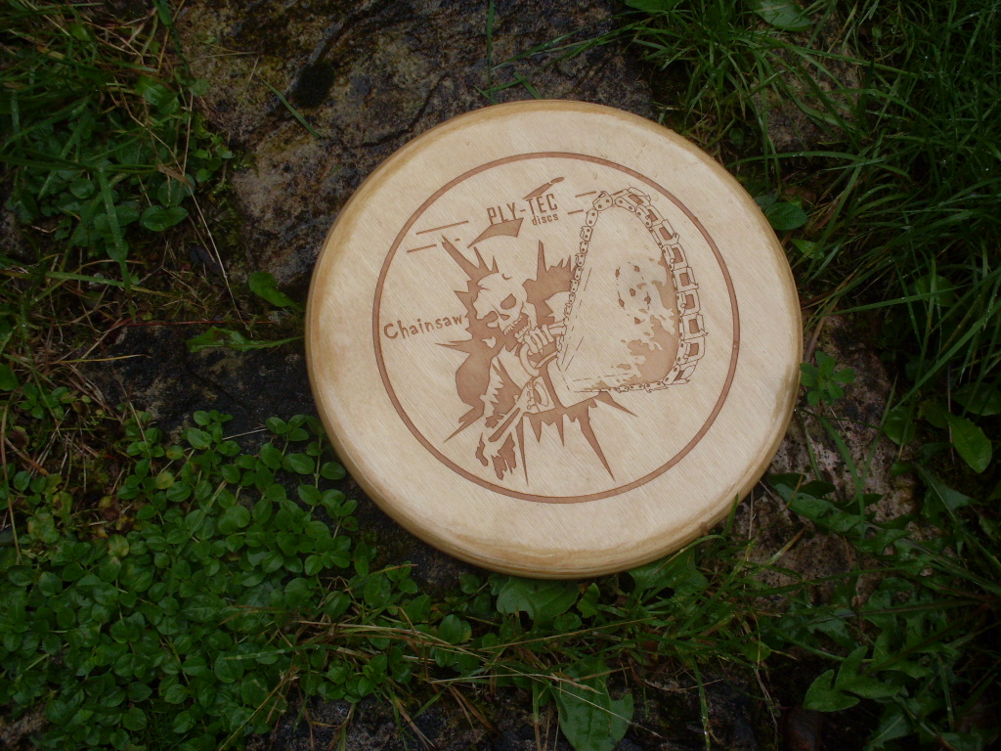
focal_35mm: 38
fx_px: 1099
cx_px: 500
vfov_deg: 37.7
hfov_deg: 49.0
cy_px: 376
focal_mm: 6.3
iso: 80
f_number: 8.4
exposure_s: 1/90
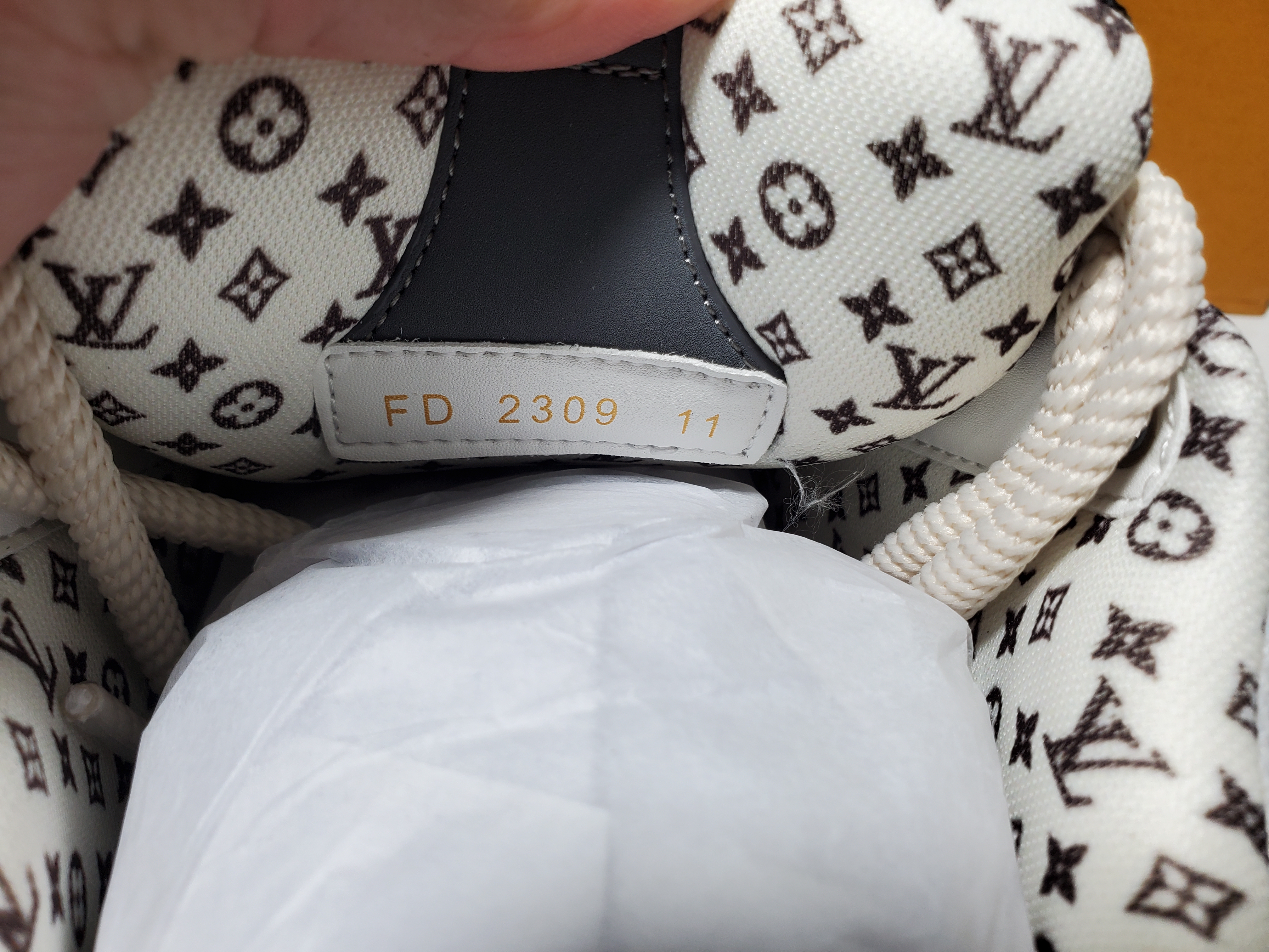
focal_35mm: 26
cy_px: 476
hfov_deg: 67.3
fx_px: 953
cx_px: 634
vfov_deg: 53.1
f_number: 2.4
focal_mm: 4.3
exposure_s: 1/178
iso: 50
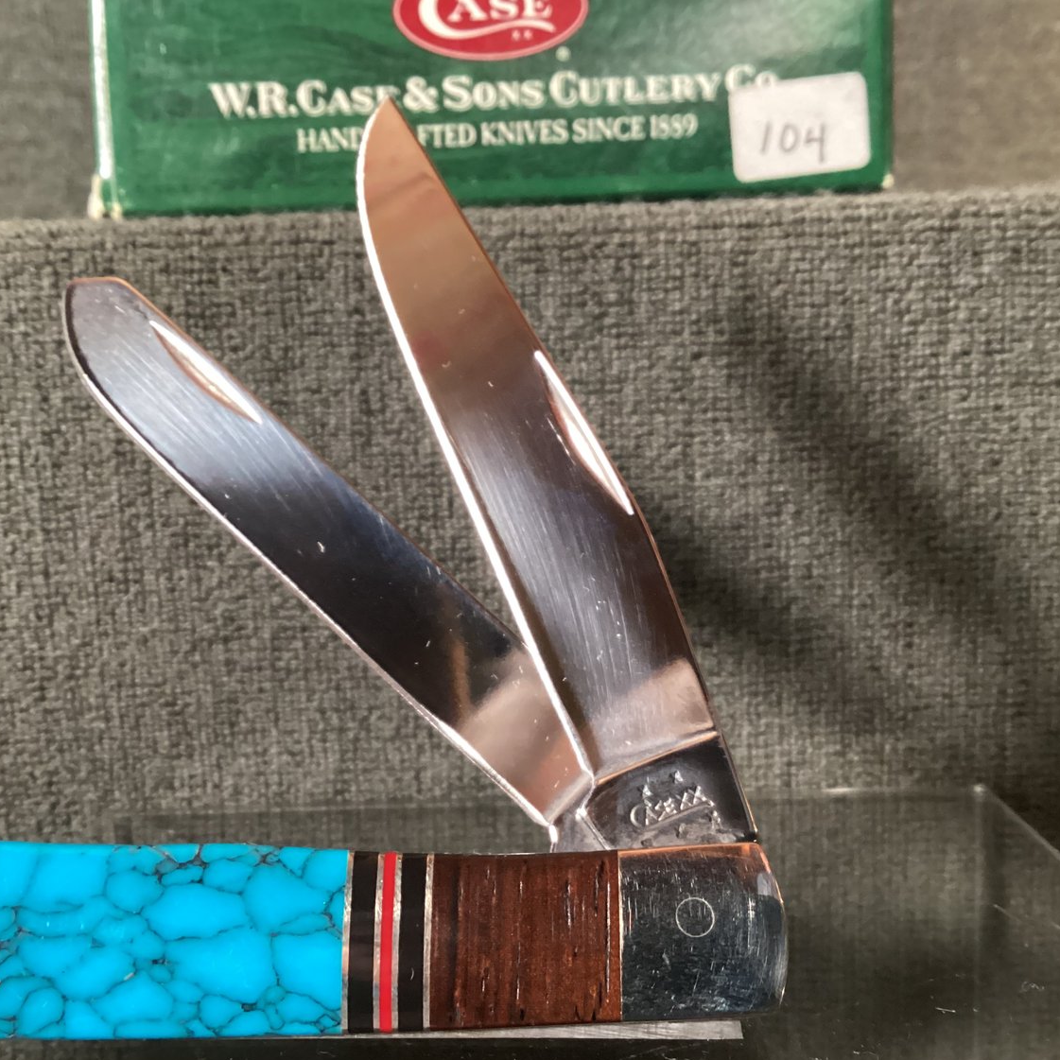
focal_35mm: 37
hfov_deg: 44.9
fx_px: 1282
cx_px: 524
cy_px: 535
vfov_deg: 44.9
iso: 640
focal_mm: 3.3
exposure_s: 1/30
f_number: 2.4
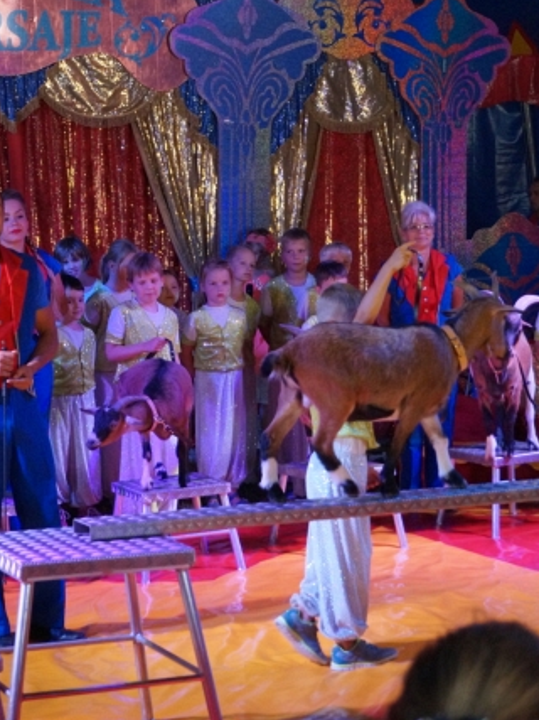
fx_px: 1720
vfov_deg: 23.6
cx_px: 273
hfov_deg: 17.8
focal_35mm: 83
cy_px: 327
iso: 2000
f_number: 5
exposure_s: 1/160
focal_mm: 35
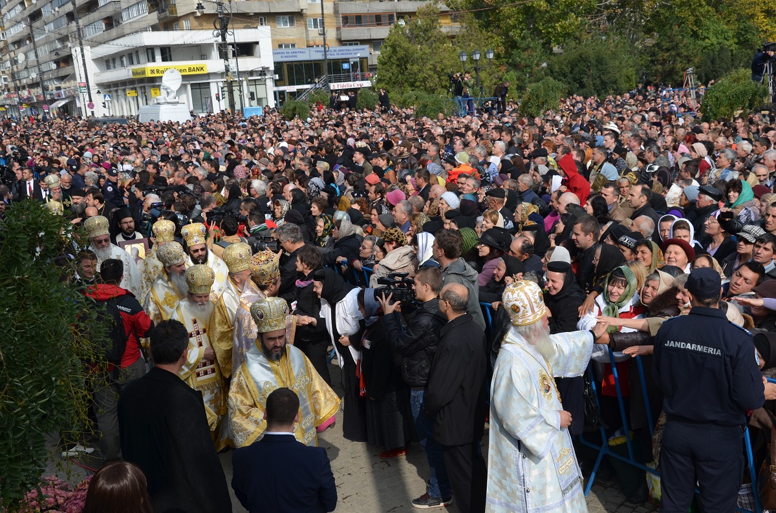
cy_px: 256
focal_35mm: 42
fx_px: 903
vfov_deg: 31.7
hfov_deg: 46.5
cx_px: 388
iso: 100
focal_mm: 28
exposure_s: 1/250
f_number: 8
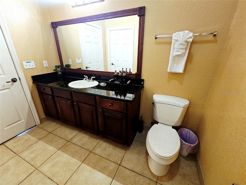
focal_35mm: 13
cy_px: 92
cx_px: 123
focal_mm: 2.2
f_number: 2.2
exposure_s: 1/30
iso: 320
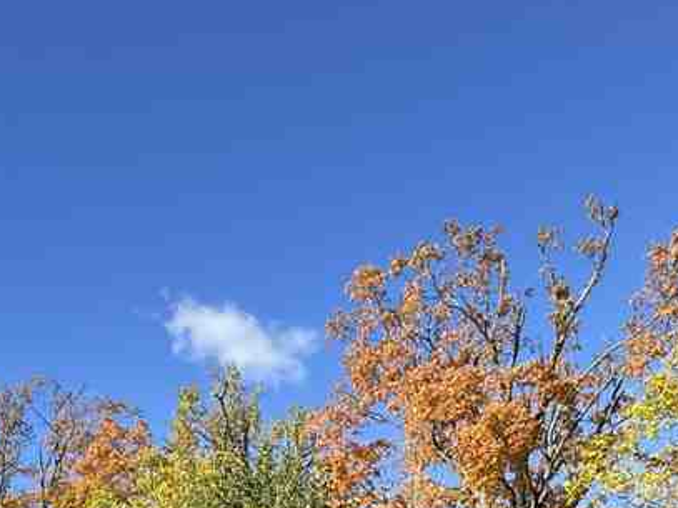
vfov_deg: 25.0
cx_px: 112
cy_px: 766
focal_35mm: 44
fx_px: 862
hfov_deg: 40.7
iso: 40
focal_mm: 2.22
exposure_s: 1/681
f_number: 2.2
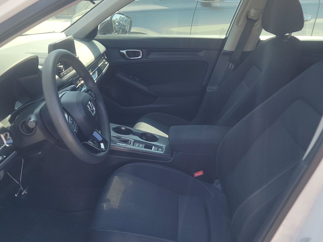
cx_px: 158
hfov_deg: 55.3
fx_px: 308
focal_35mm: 33
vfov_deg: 42.7
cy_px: 145
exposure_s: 1/119
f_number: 1.8
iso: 60
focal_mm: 6.7
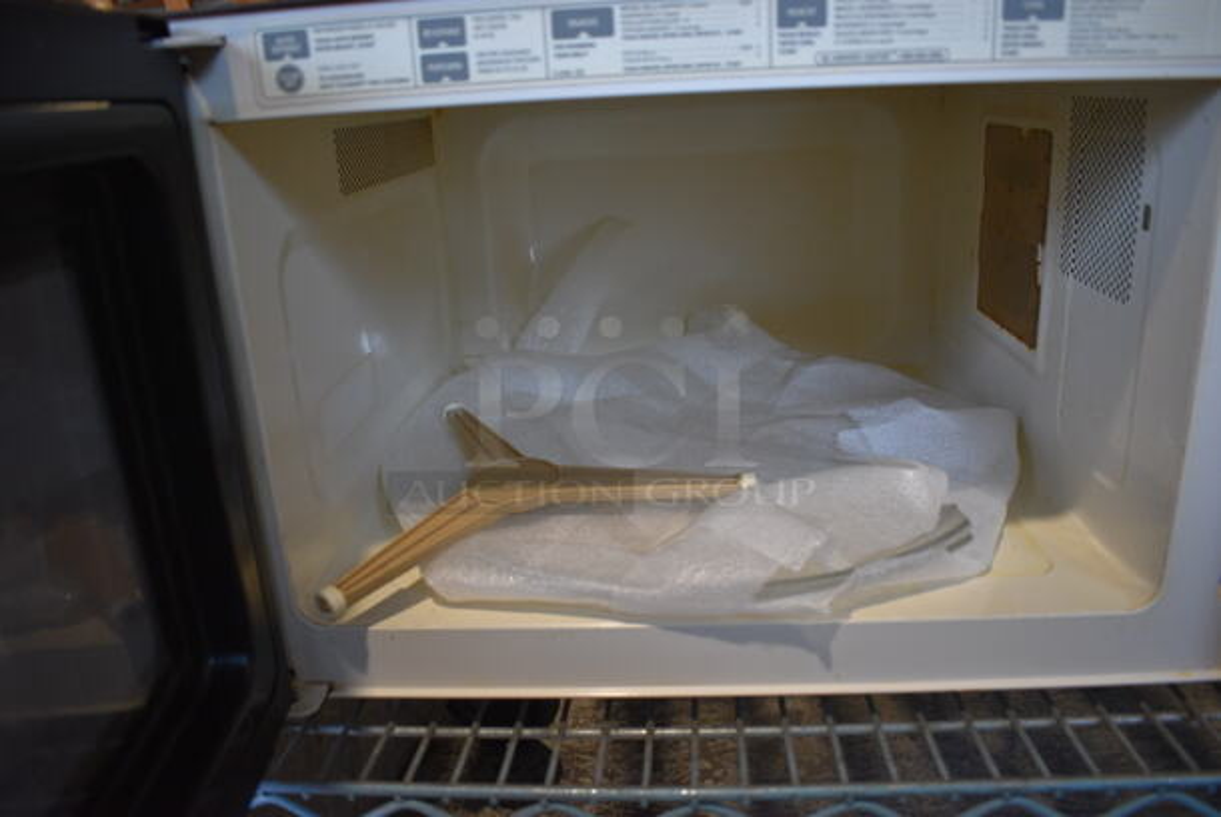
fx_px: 917
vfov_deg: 48.0
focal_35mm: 27
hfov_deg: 67.3
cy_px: 408
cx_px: 610
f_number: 3.5
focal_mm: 18
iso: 800
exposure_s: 1/160
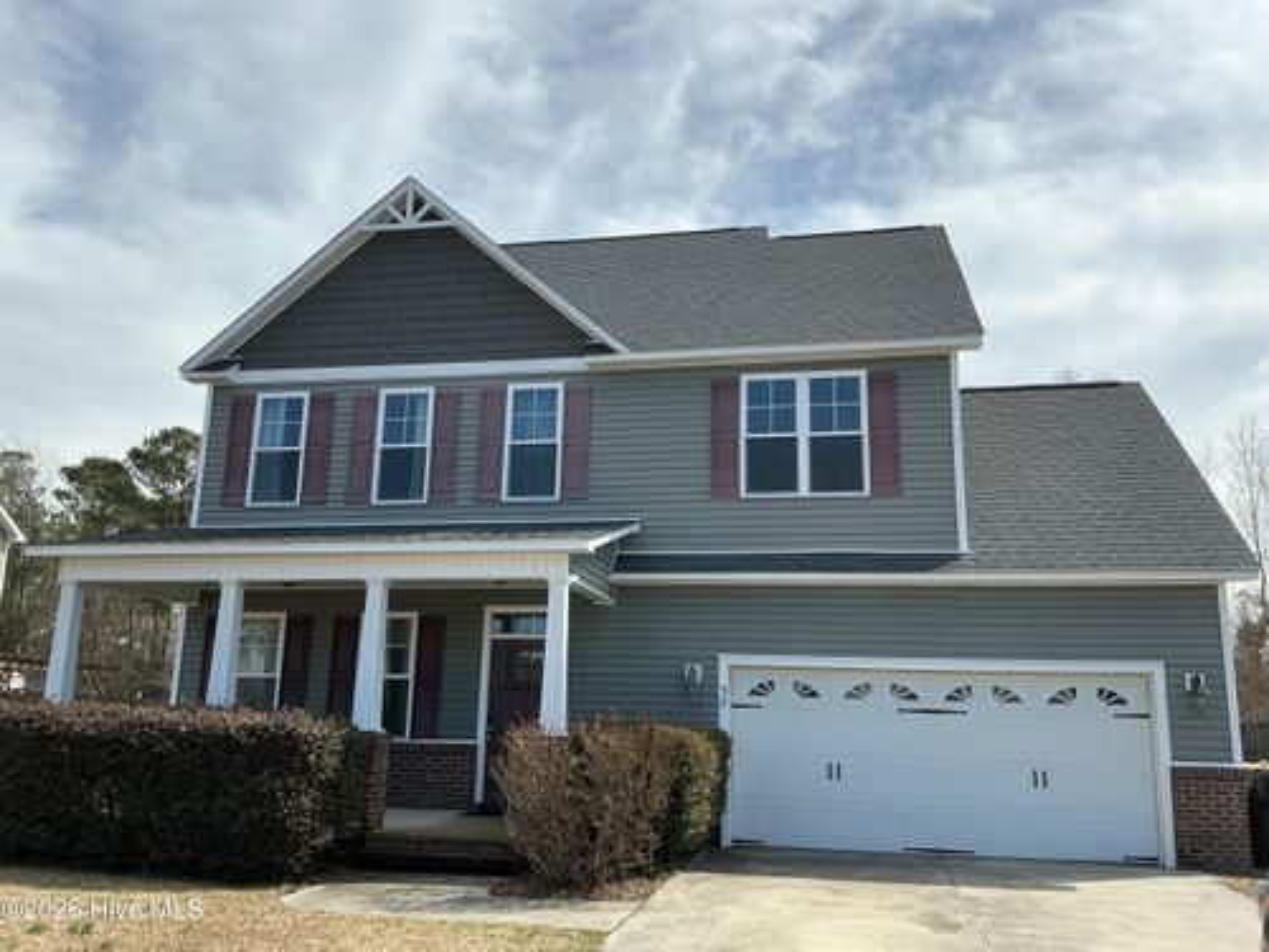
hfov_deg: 61.7
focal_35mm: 29
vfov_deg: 48.2
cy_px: 476
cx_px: 634
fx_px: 1063
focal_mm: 3
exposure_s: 1/2427
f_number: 1.8
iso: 25
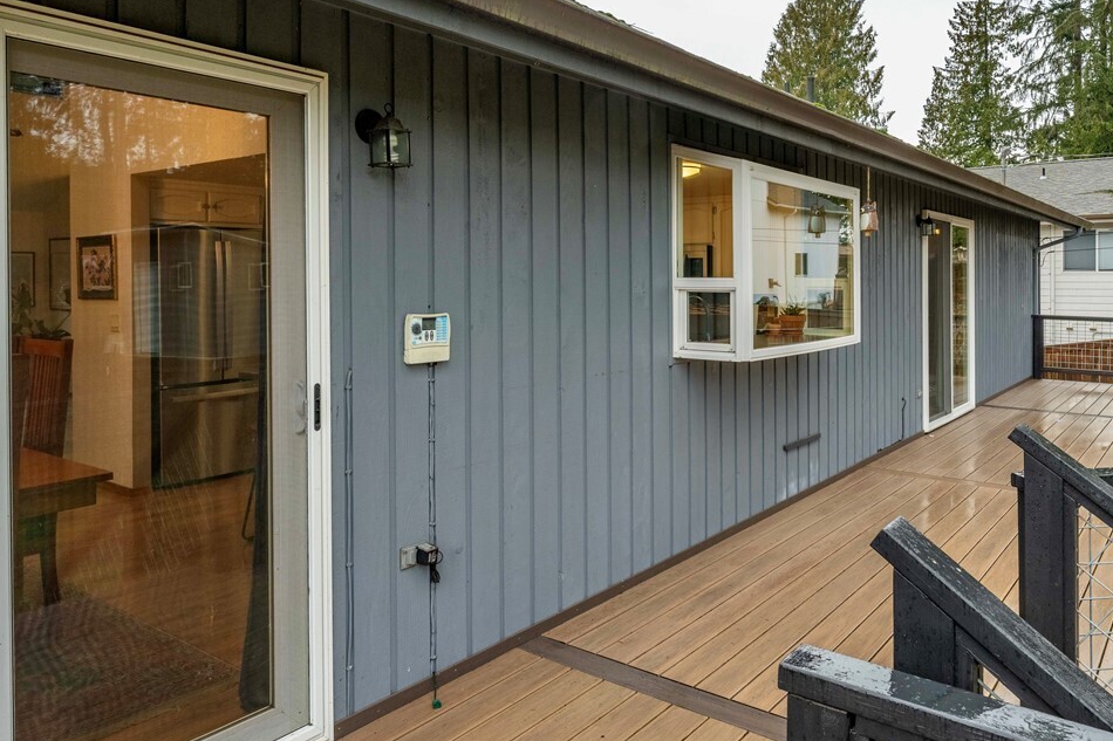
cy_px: 332
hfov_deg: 71.1
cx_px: 638
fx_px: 773
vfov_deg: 51.2
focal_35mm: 25
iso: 320
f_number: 8
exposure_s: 1/250
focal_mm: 14
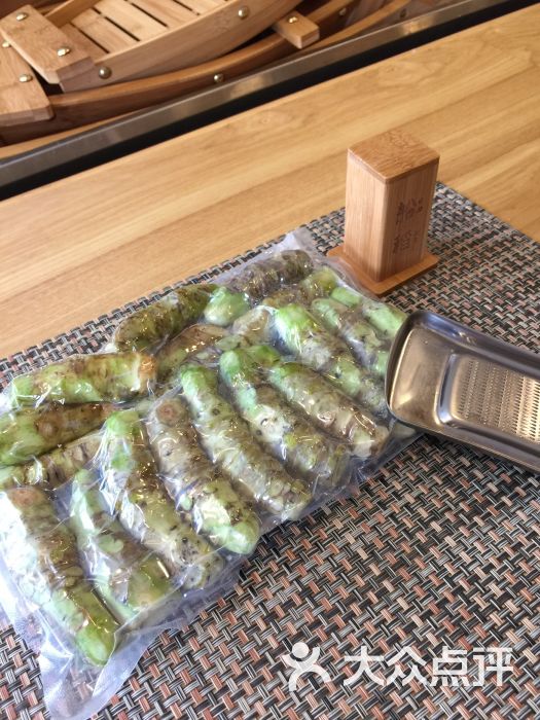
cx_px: 270
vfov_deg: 61.7
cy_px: 360
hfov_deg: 48.2
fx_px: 603
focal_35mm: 29
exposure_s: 1/17
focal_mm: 4.15
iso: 50
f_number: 2.2
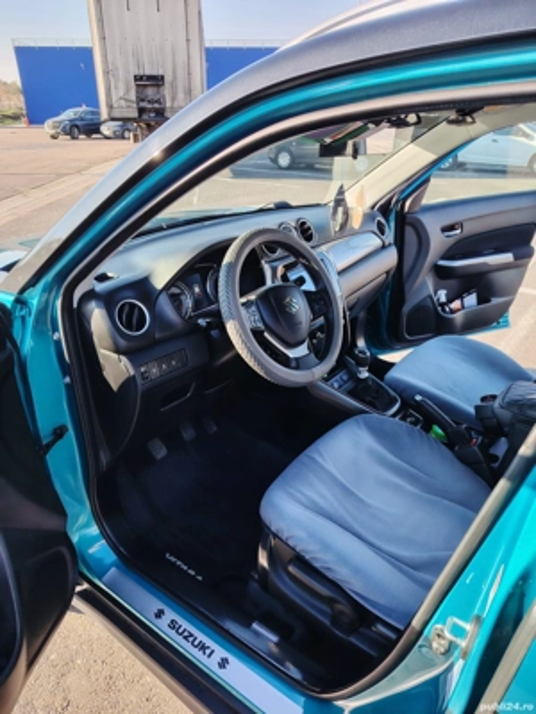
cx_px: 268
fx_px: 495
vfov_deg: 71.6
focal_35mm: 24
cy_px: 357
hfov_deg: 56.8
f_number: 1.75
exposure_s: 1/132
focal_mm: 5.25
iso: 100
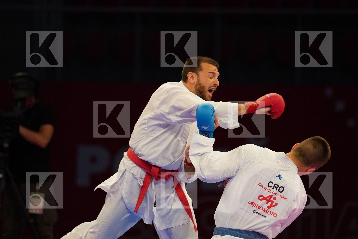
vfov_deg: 5.0
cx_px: 179
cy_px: 120
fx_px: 2715
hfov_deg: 7.5
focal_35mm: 273
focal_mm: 182
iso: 2500
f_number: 2.8
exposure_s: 1/1000
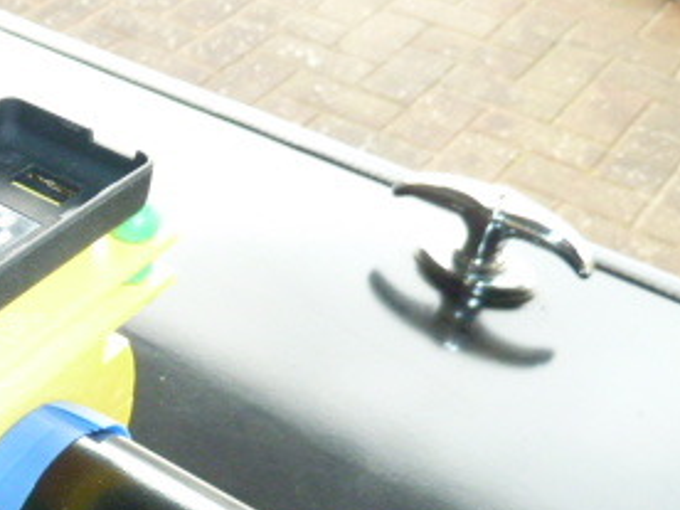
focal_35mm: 58
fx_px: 1139
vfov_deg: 24.7
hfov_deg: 30.0
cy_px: 426
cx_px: -59
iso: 320
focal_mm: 4.1
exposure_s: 1/60
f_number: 3.3
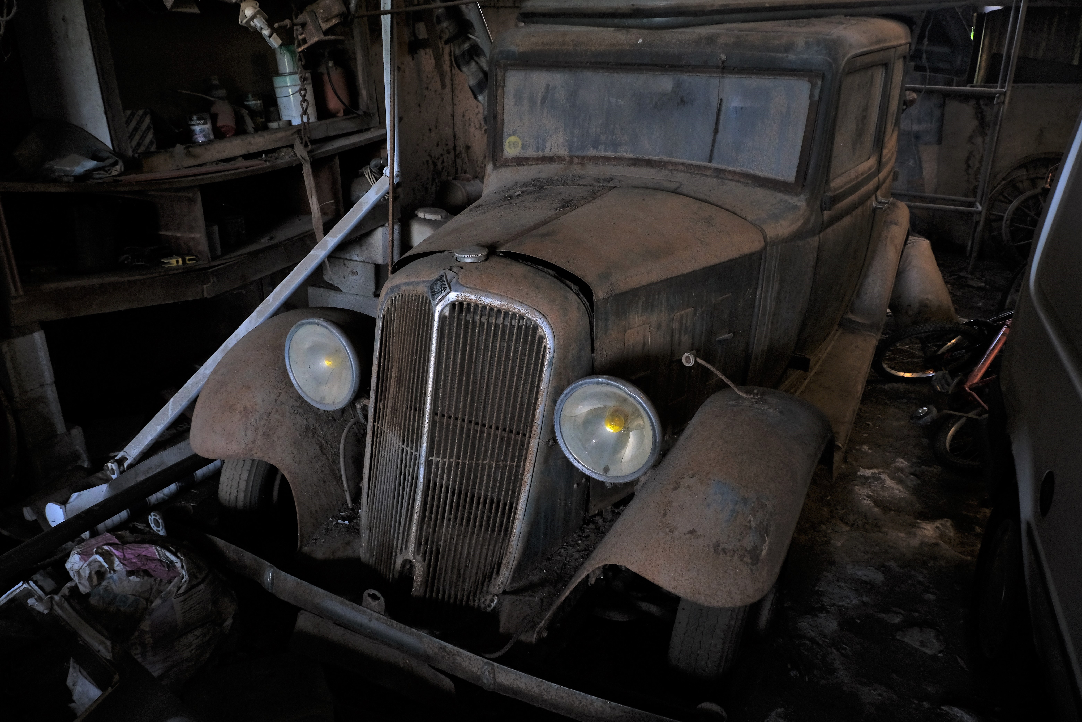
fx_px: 872
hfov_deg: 63.7
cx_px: 541
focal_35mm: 29
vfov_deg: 45.0
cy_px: 361
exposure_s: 1/60
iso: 1000
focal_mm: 19
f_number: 8
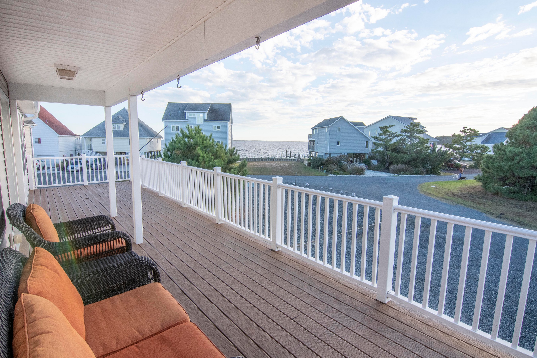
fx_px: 268
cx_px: 268
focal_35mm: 18
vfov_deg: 67.4
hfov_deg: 90.0
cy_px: 179
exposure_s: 1/250
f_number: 16
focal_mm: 12
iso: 500
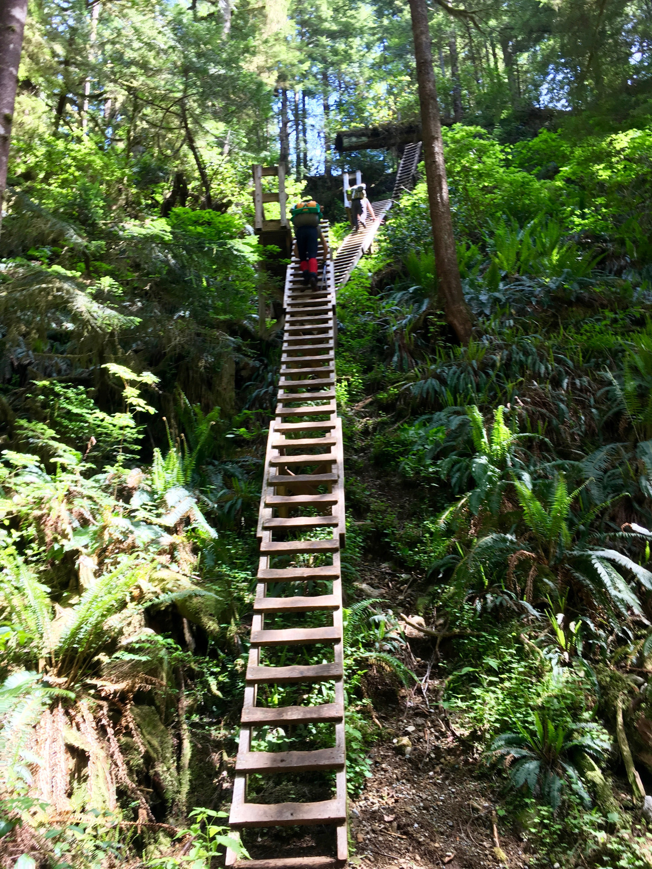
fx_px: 728
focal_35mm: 29
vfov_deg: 61.7
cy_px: 434
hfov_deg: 48.2
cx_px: 326
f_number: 2.2
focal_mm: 4.15
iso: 25
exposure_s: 1/40
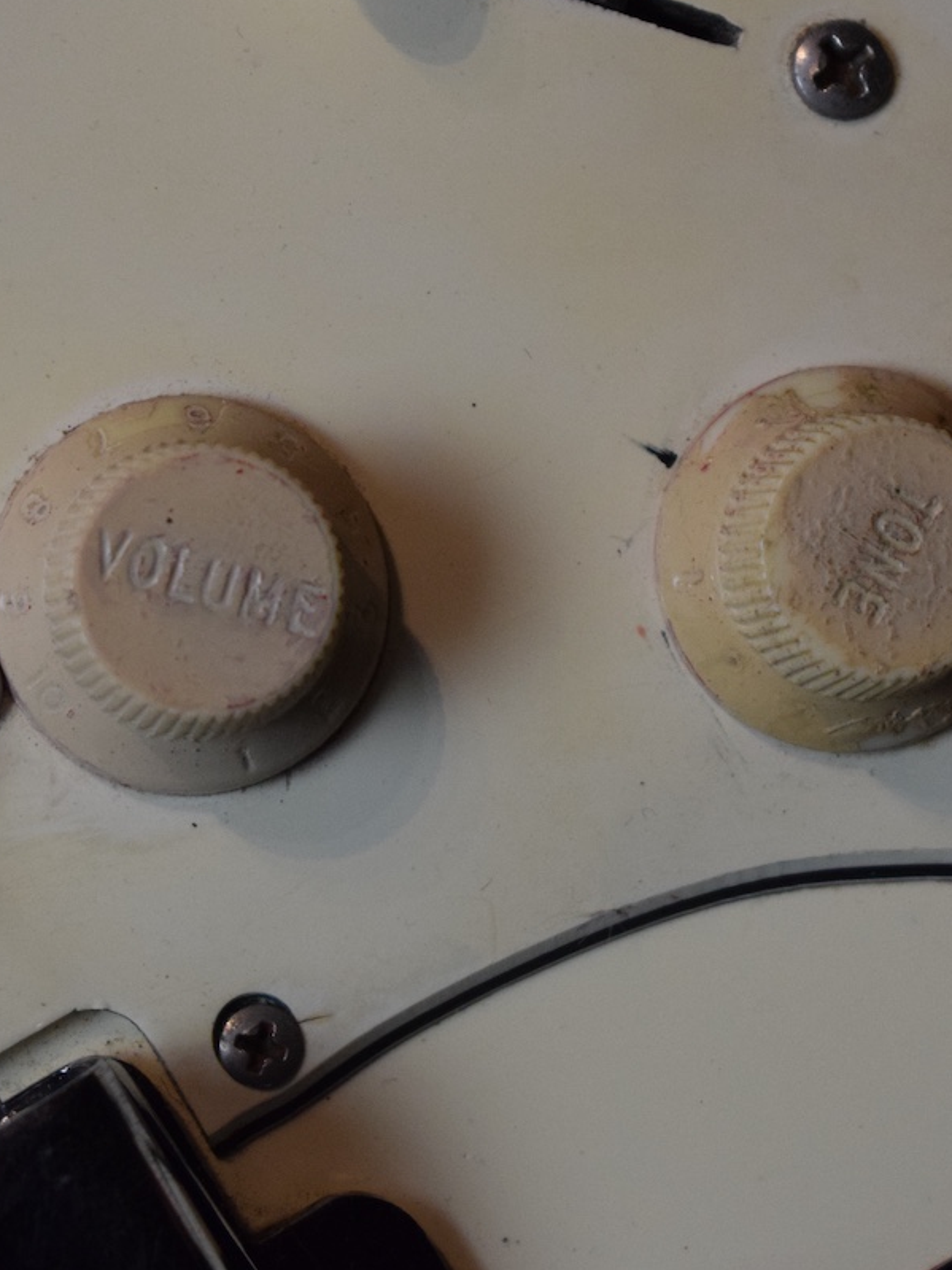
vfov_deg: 13.3
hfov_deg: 9.9
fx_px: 5462
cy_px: 567
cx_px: 688
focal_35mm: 149
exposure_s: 1/125
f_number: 5.6
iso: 1600
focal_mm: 55
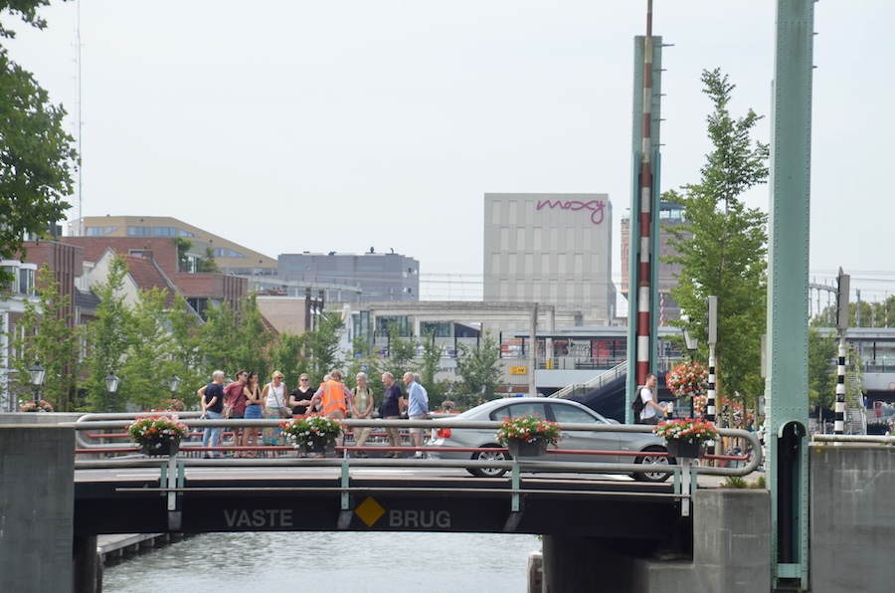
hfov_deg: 13.1
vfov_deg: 8.7
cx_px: 448
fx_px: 3907
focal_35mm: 158
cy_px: 296
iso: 200
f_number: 5.6
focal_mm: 105
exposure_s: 1/500
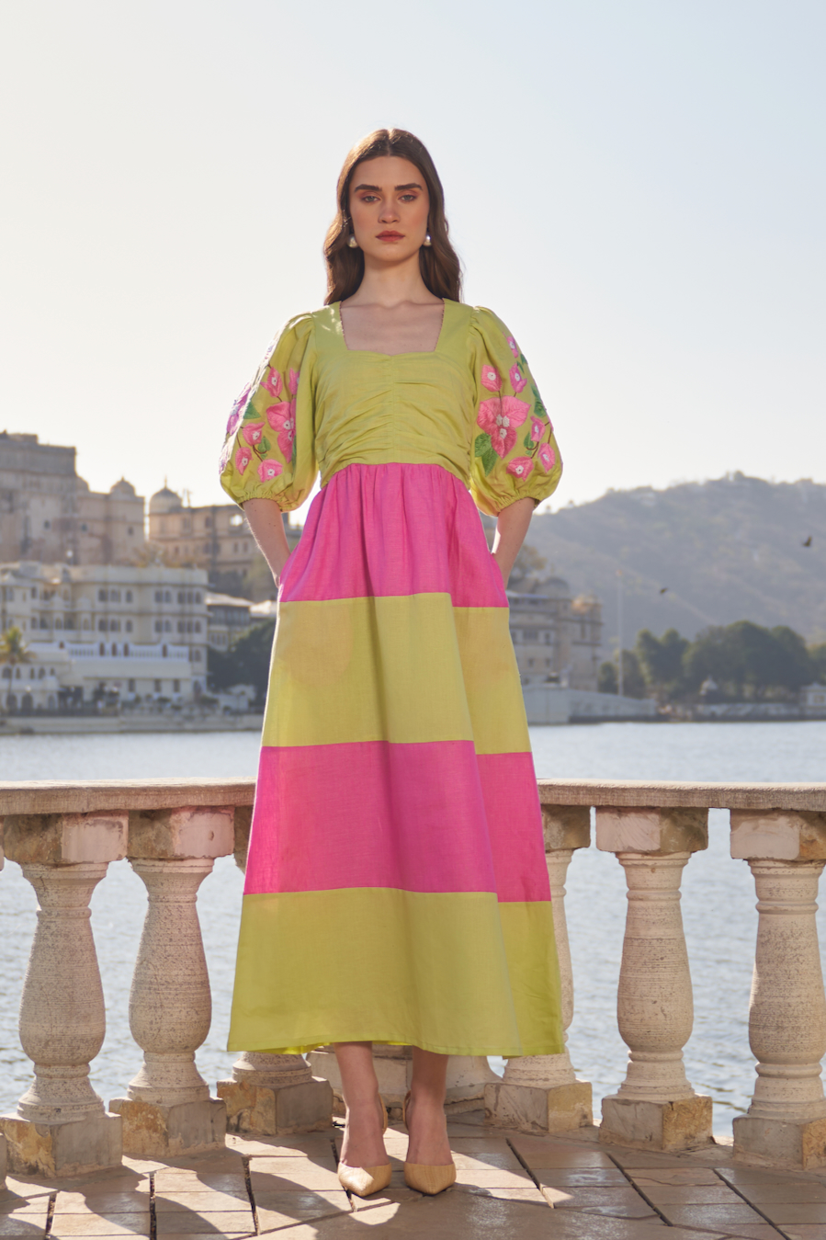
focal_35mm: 45
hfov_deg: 29.9
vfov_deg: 43.6
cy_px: 620
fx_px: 1549
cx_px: 413
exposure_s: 1/1000
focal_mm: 30
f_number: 2.8
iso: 50
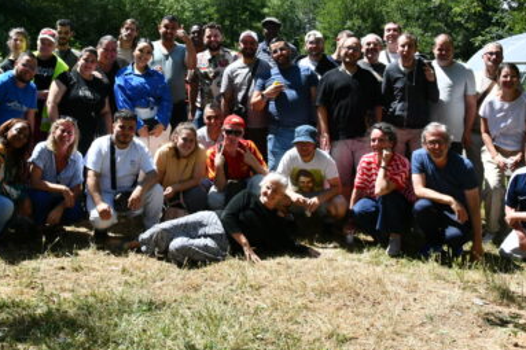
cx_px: 179
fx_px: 686
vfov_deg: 28.3
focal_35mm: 47
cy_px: 96
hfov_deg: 41.4
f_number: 14
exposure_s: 1/800
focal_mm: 20
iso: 1000
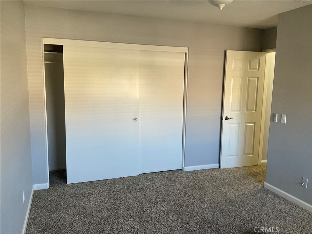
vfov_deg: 48.2
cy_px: 117
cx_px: 156
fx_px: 261
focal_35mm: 29
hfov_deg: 61.7
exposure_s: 1/60
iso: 80
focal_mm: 3
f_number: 1.8
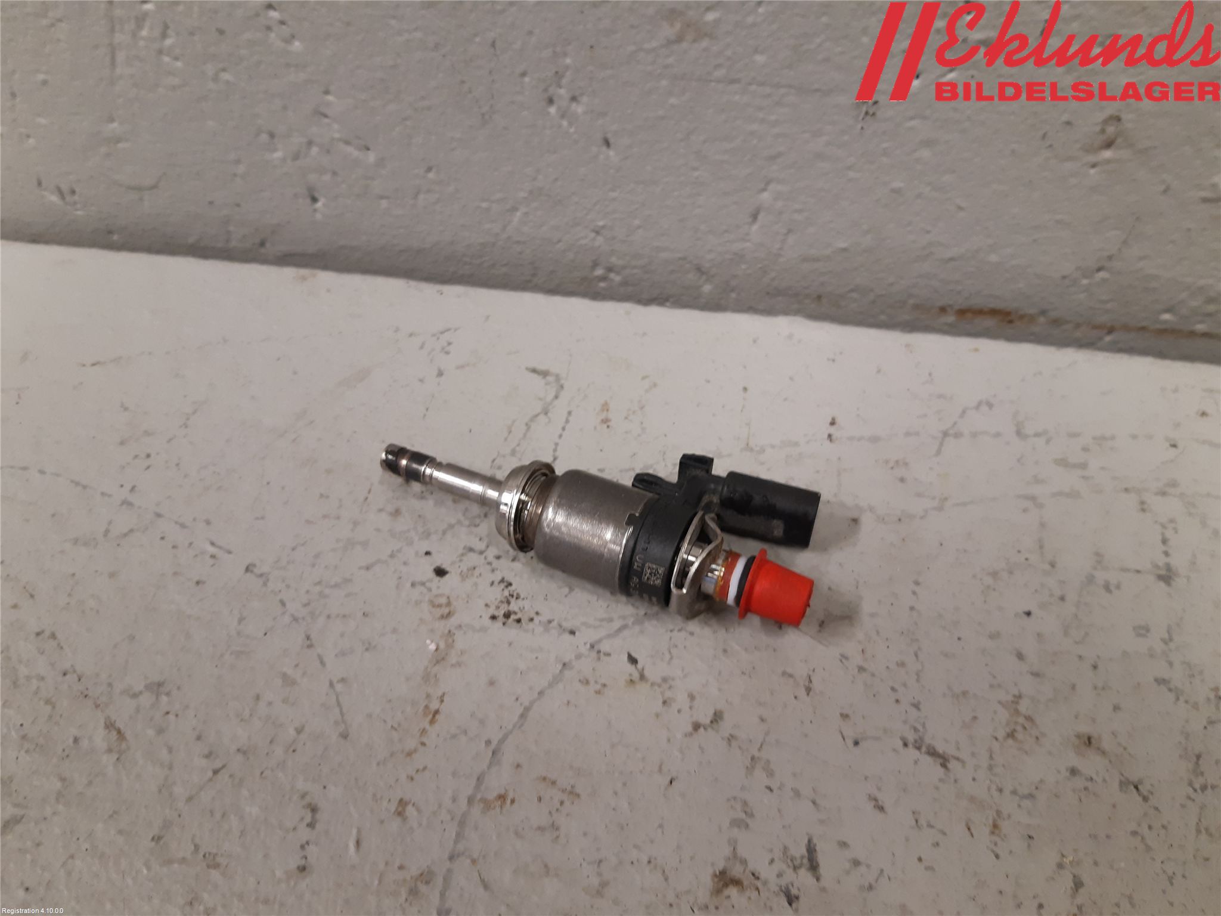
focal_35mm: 26
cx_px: 610
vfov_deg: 53.1
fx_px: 917
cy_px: 458
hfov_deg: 67.3
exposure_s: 1/50
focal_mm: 3.93
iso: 160
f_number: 1.7
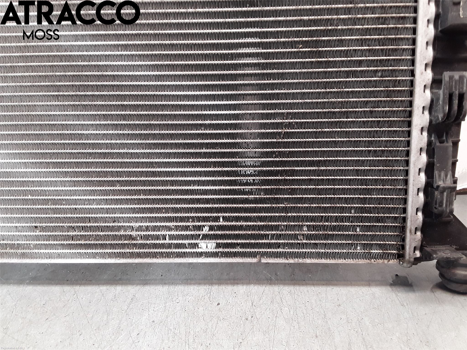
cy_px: 175
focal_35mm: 28
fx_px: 378
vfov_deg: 49.7
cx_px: 234
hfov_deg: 63.4
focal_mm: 2.91
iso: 100
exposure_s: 1/50
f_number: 1.9
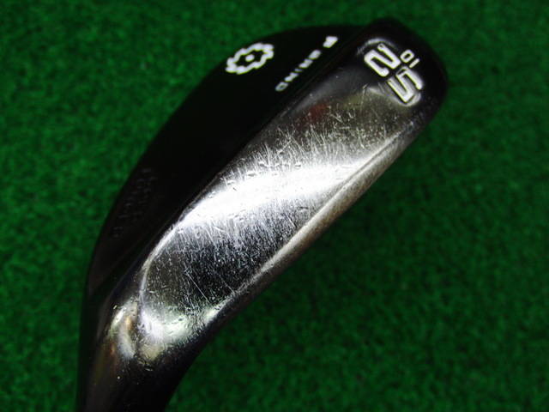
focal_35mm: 37
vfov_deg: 38.7
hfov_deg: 50.1
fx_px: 587
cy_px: 206
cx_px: 274
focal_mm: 6.42
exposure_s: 1/80
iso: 250
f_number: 3.6
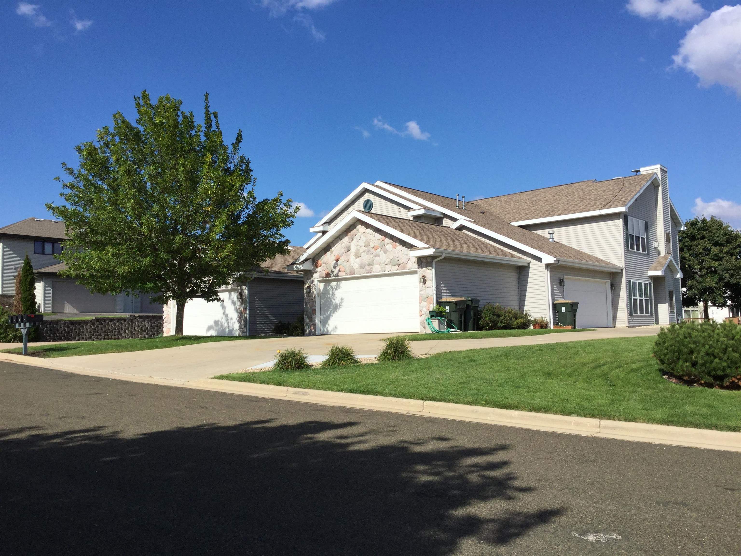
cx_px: 370
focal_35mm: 31
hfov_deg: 58.4
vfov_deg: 45.4
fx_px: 664
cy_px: 278
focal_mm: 3.3
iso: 25
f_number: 2.4
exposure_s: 1/1942
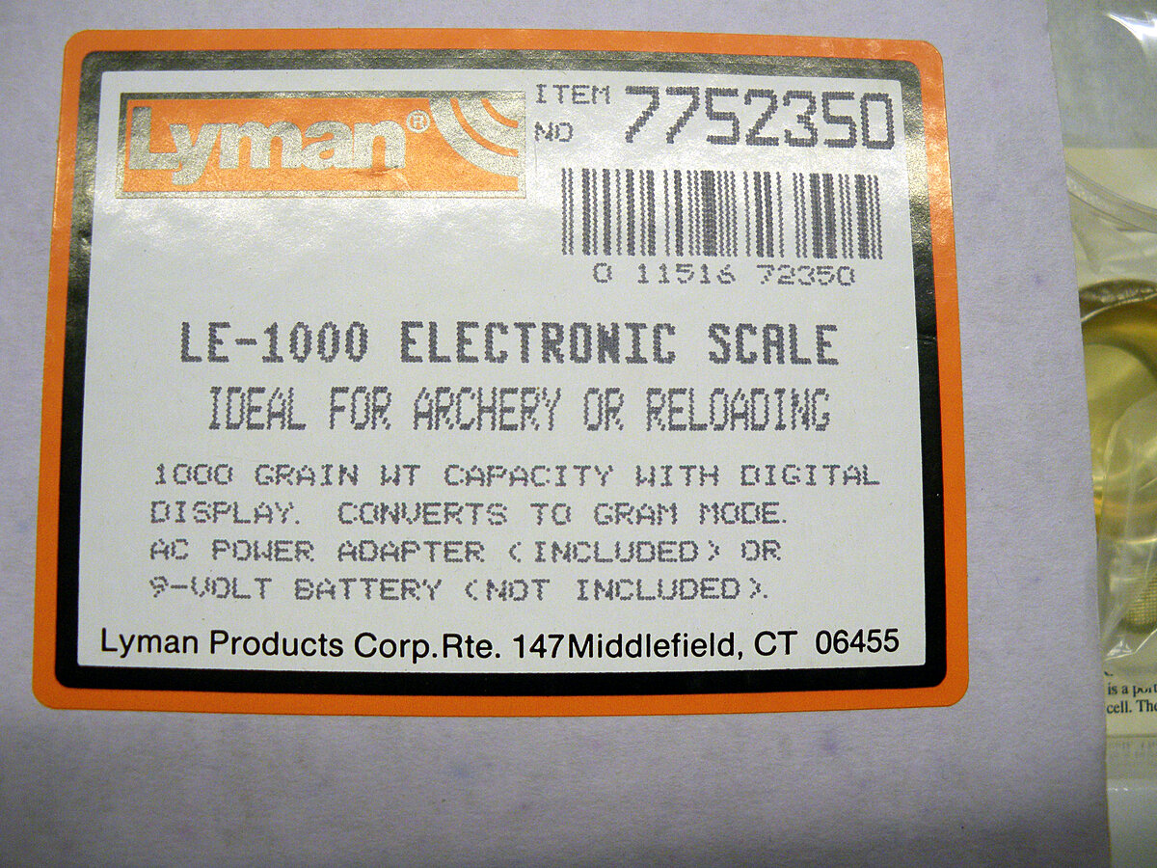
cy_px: 434
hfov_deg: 51.4
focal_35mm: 36
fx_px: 1203
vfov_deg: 39.7
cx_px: 578
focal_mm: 6.3
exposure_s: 1/50
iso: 250
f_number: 3.5
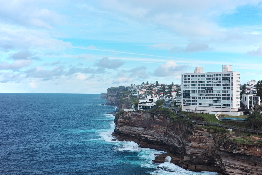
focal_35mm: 40
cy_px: 88
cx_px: 131
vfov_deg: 33.4
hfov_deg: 48.5
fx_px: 291
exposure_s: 1/500
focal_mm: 26
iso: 200
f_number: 5.6
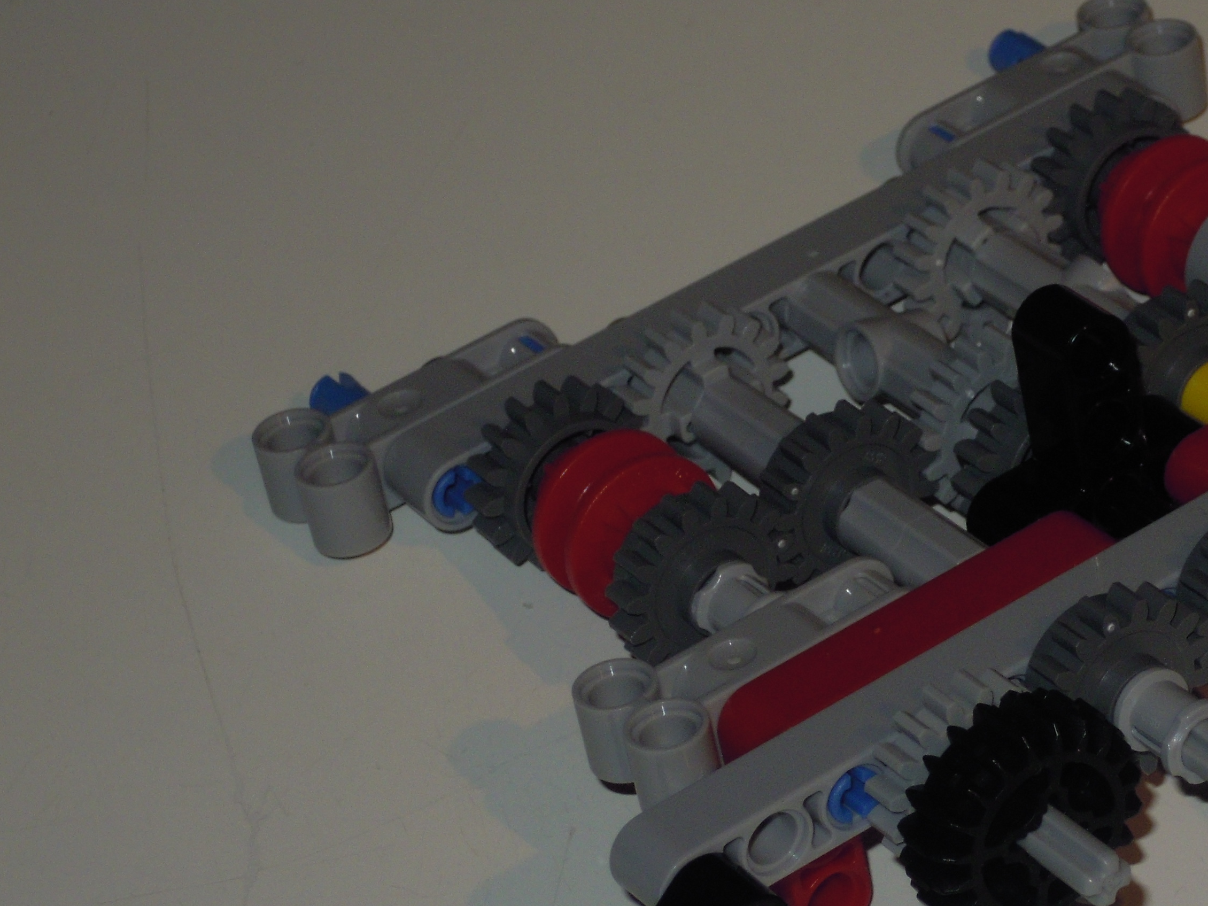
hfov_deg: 12.7
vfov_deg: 9.6
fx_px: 5374
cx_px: 1036
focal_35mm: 154
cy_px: 511
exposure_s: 1/50
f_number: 4.9
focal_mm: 15.5
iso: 110
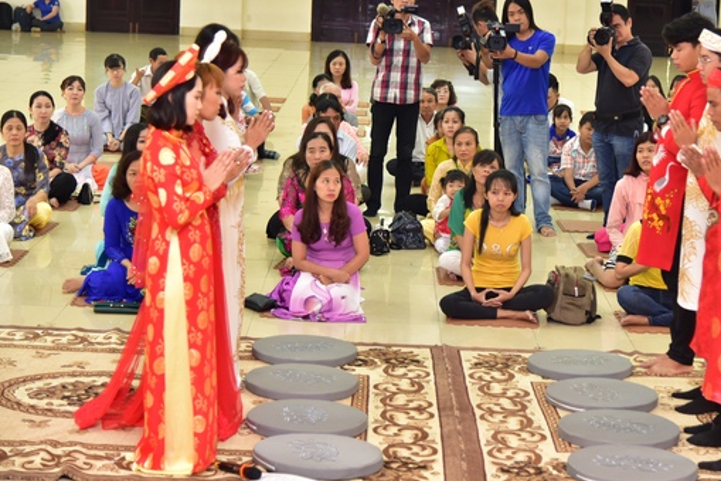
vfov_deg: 16.4
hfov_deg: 24.4
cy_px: 187
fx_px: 1662
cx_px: 449
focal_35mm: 83
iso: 800
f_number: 4
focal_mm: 65
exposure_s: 1/40
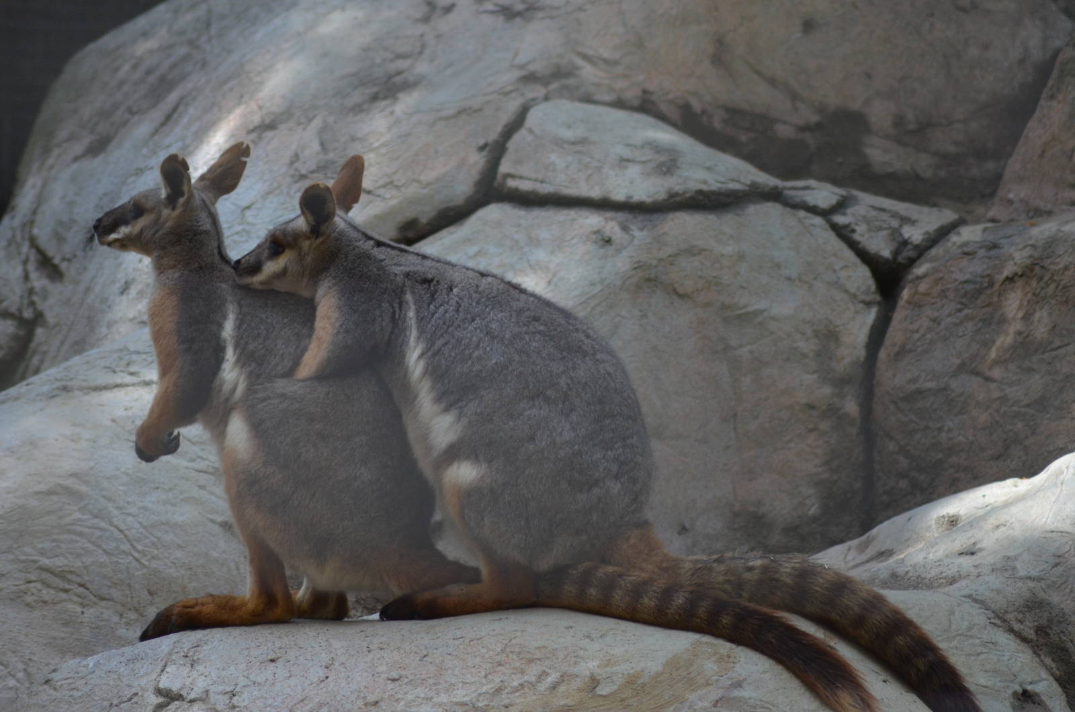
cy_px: 356
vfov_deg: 3.0
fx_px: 13411
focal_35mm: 450
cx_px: 538
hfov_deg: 4.6
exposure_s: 1/500
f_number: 5.6
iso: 800
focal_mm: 300
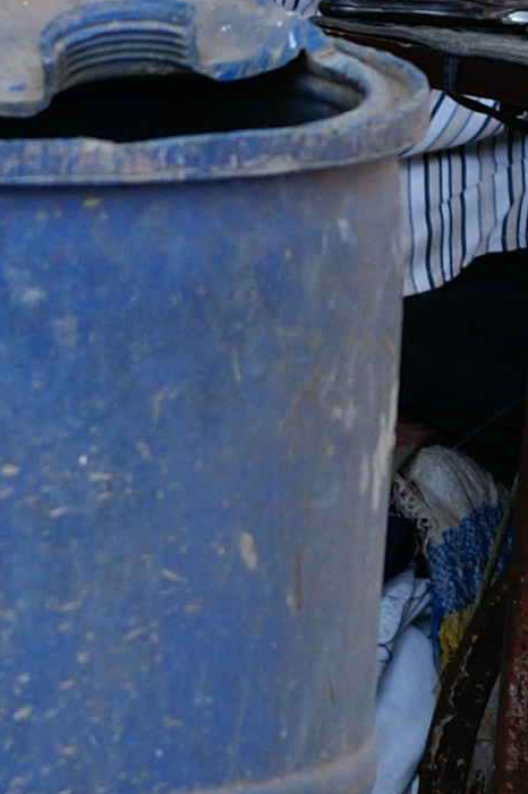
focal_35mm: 644
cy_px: -234
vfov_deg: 3.2
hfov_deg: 2.1
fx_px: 14195
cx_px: 784
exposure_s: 1/250
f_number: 6.3
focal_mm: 100
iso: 200
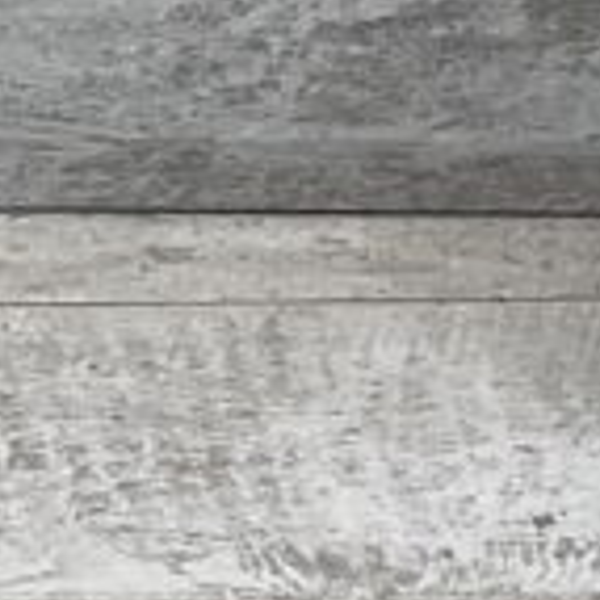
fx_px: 3589
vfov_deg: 9.3
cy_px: 931
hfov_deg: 7.6
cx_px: -1515
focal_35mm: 183
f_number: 1.8
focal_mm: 3
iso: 16
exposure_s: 1/180
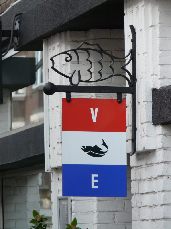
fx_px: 2180
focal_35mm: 331
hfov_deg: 4.5
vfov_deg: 6.0
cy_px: 114
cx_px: 86
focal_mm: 54.4
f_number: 4
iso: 100
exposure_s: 1/160
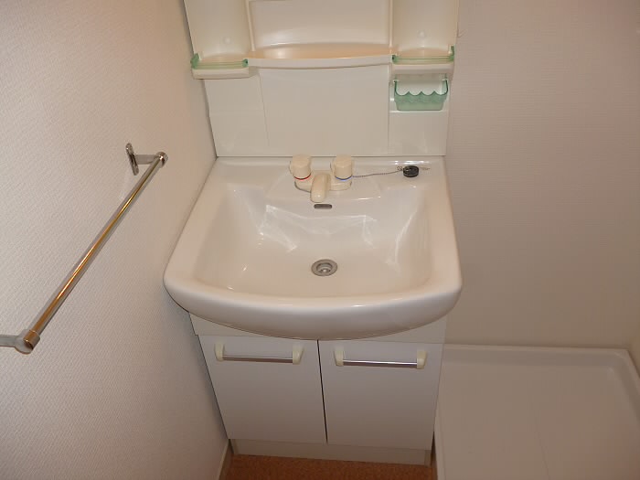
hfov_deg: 63.4
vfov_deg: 49.7
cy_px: 240
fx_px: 518
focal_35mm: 28
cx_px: 320
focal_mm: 5
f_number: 3.1
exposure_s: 1/60
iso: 100
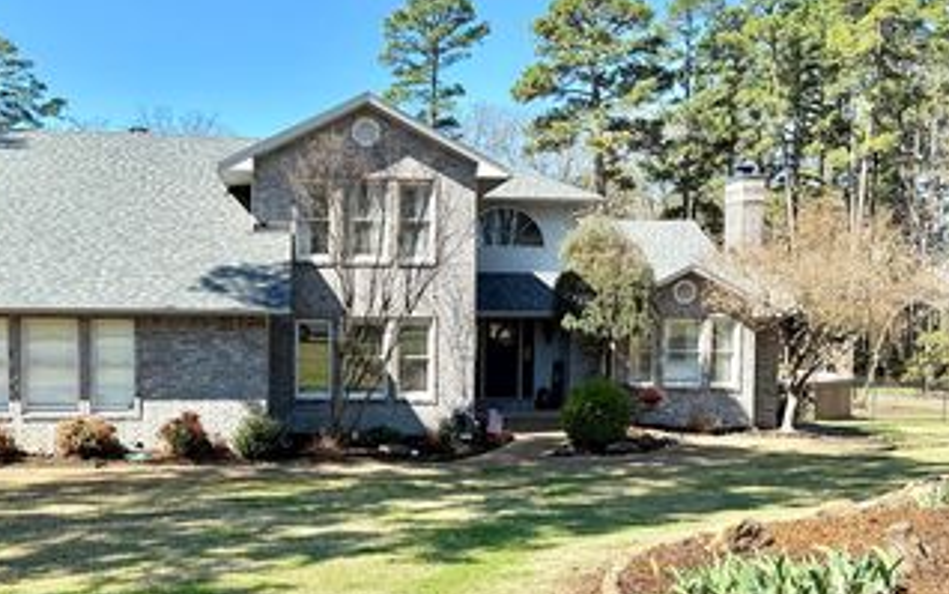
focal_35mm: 40
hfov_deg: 49.2
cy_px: 363
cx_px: 421
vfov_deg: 31.9
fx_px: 1035
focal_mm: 6.76
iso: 100
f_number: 1.78
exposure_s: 1/1522
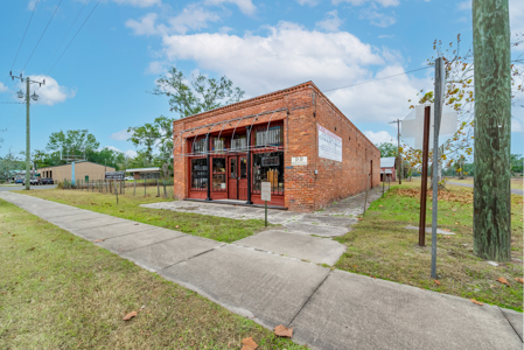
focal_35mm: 14
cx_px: 262
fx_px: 204
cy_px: 175
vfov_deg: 81.3
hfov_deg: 104.2
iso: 400
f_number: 9
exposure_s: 1/2000
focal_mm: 14
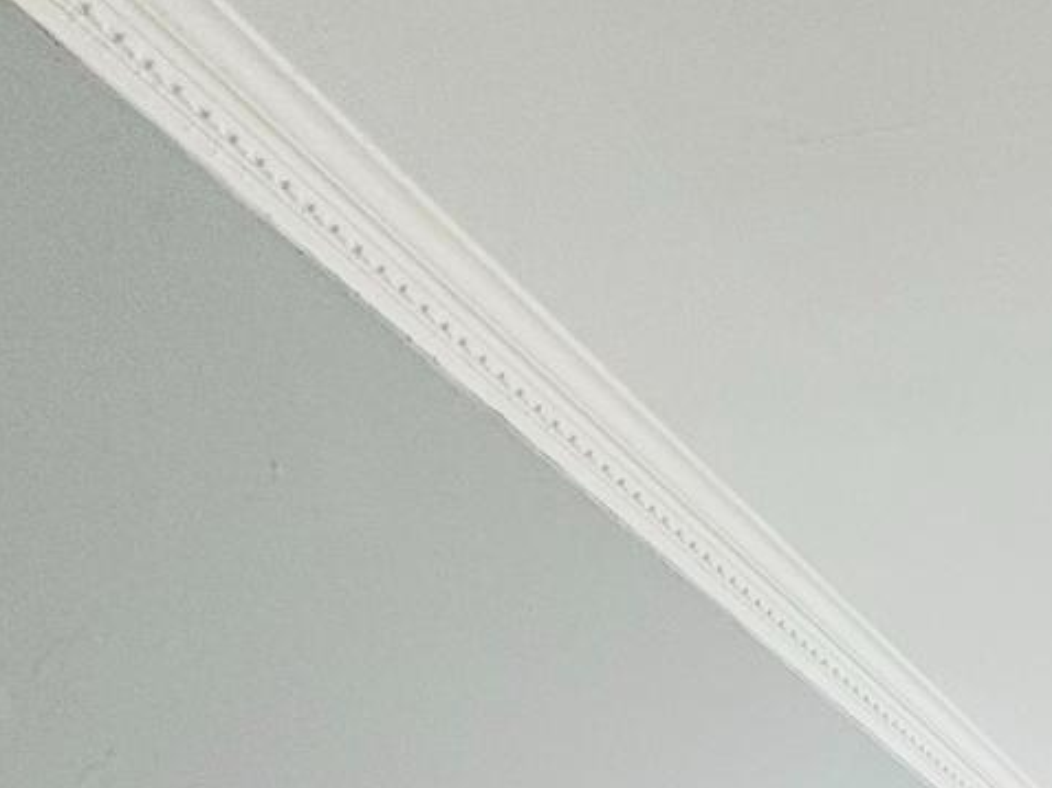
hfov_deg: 23.6
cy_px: 1580
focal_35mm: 60
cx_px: 1684
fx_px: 1823
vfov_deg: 17.4
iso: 40
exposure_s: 1/143
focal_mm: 2.22
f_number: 2.2
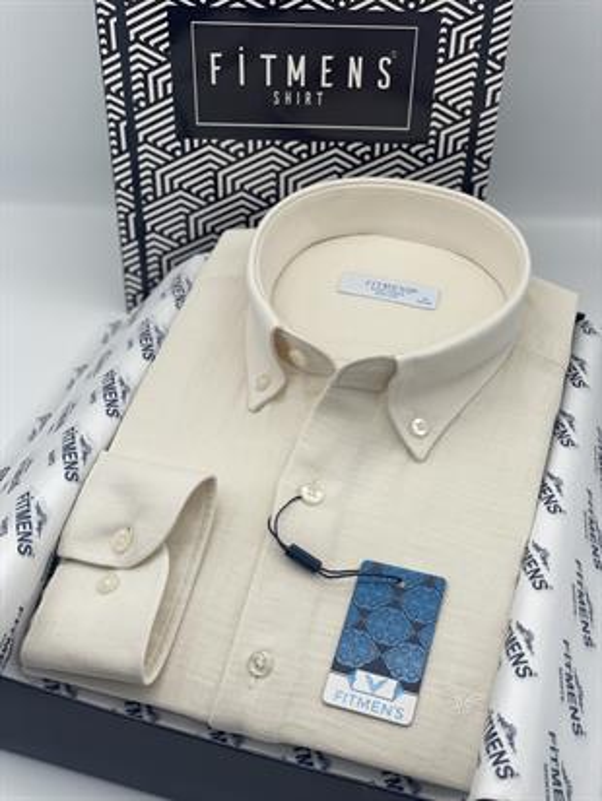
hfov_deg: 28.0
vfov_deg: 36.8
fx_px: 1205
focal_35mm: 52
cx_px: 301
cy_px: 400
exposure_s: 1/294
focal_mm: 6
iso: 32
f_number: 2
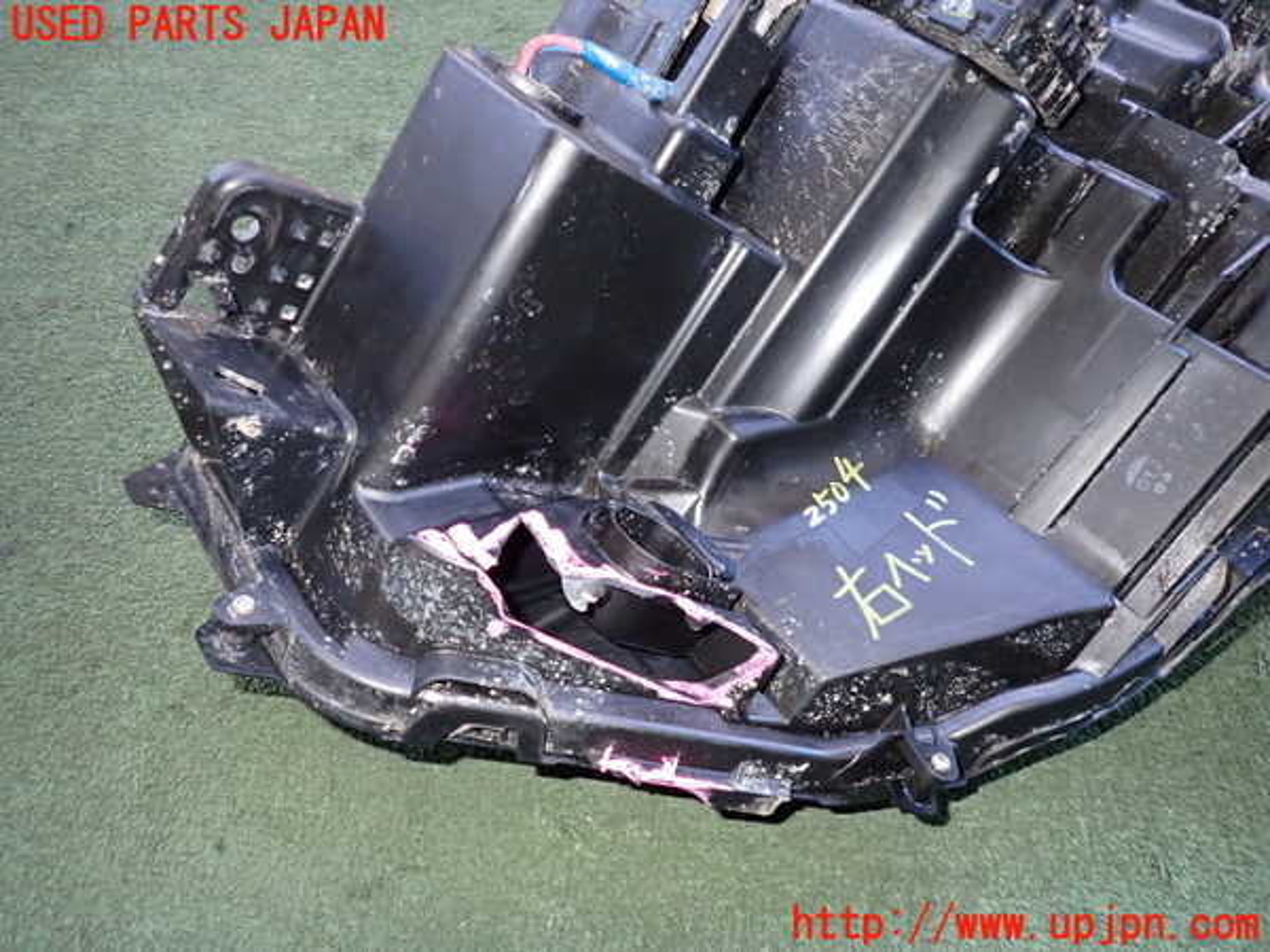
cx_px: 635
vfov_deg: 54.9
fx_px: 917
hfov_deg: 69.4
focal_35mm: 25
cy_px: 476
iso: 500
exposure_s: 1/30
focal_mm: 4.5
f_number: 5.6
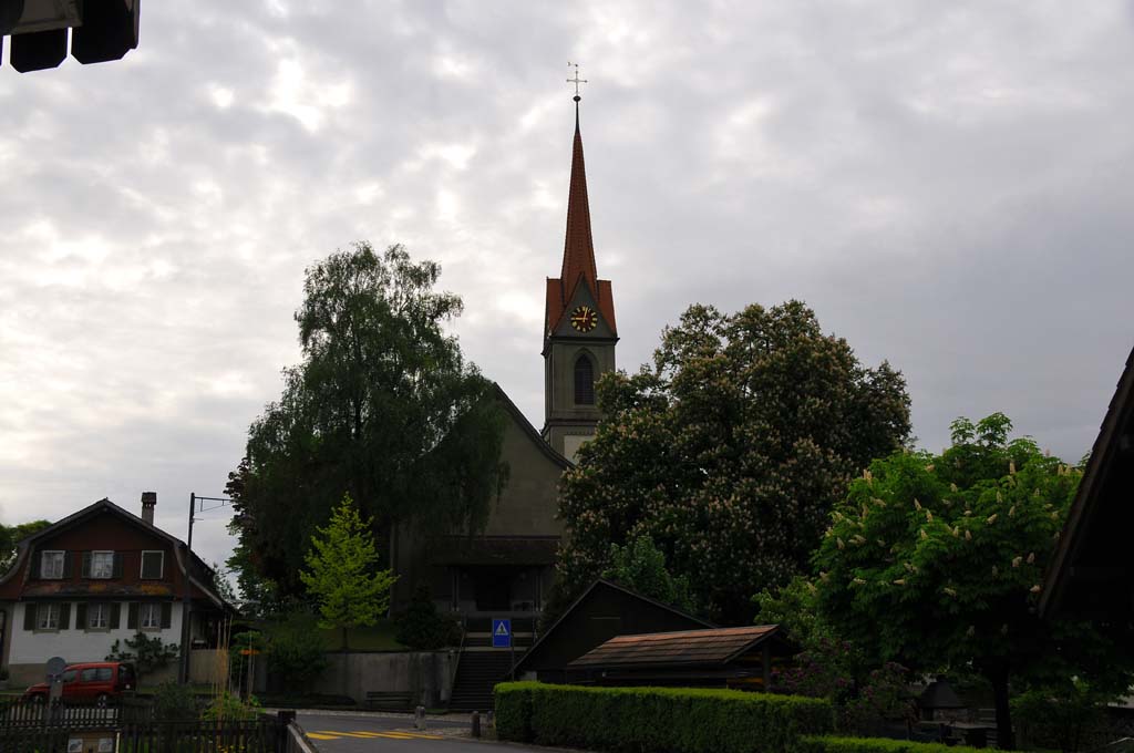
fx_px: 1227
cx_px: 567
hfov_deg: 49.6
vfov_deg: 34.1
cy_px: 376
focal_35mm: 39
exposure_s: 1/400
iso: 200
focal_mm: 26
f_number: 10
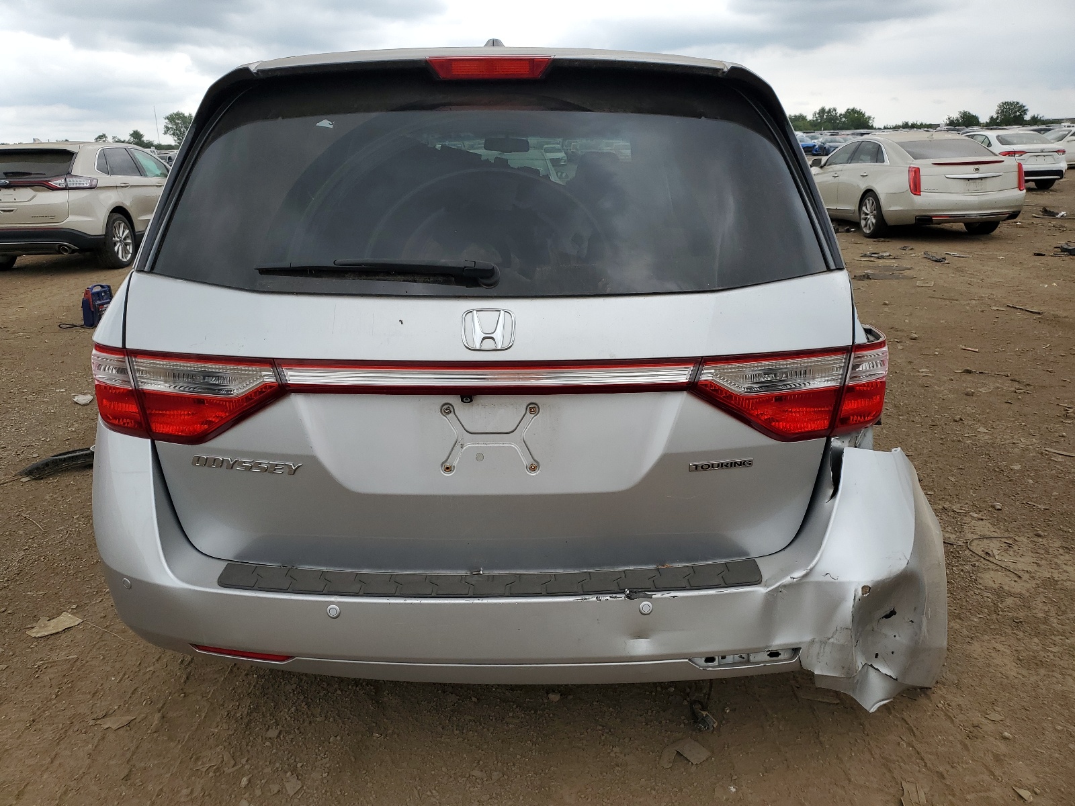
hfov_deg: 67.3
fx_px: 807
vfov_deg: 53.1
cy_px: 403
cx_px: 538
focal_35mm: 26
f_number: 1.5
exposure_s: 1/1250
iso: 50
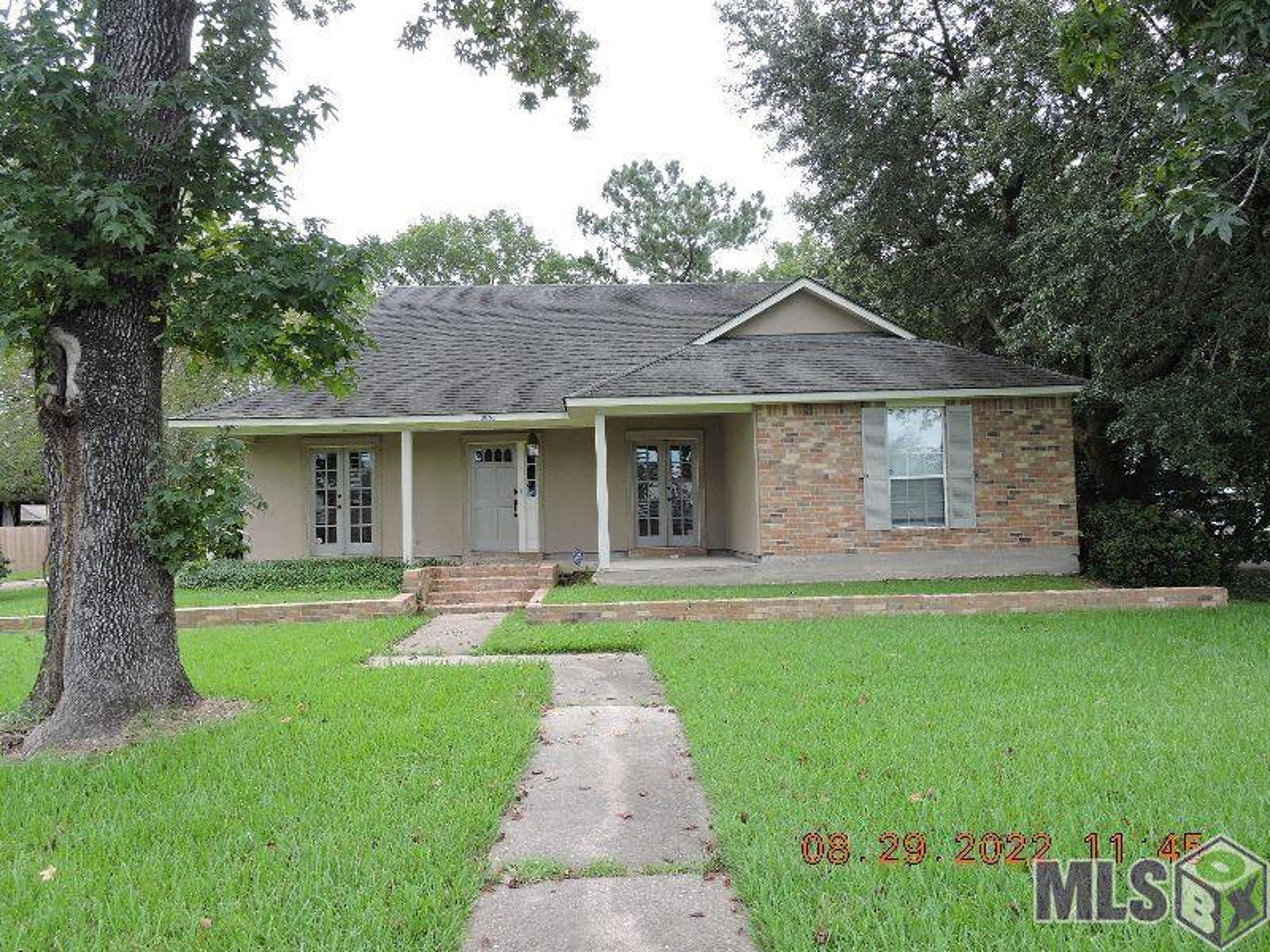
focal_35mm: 24
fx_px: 881
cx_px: 635
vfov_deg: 56.8
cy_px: 476
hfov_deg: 71.6
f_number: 3.3
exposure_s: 1/160
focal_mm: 4.3
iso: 100
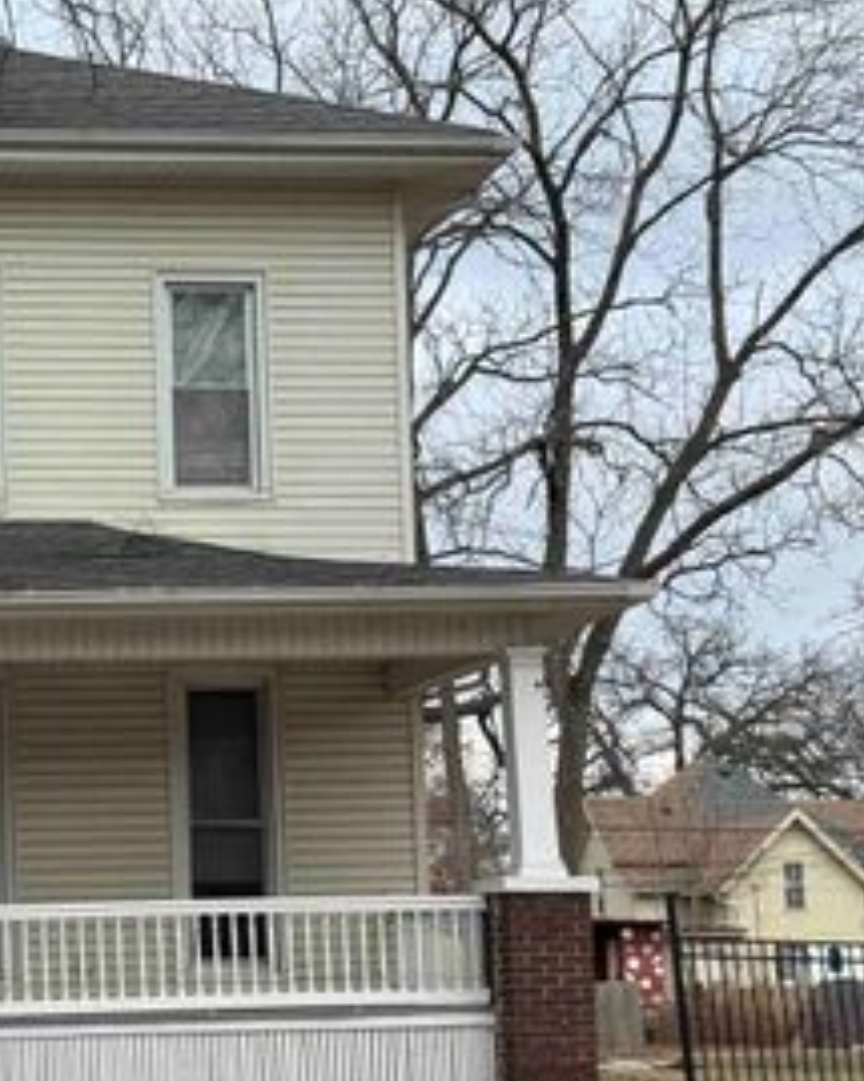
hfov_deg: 17.1
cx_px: -92
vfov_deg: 21.9
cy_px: 717
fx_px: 2782
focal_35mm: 87
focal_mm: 6.76
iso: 64
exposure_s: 1/1724
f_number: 1.78
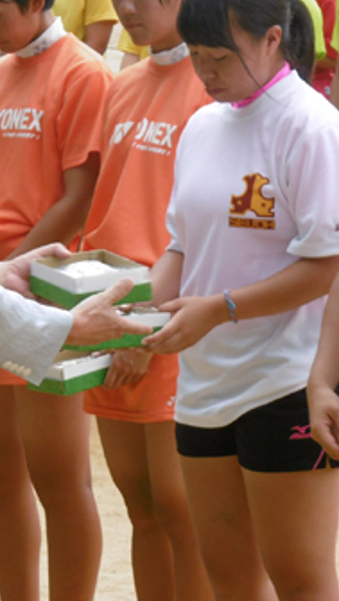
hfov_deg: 5.2
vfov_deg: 9.2
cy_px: 205
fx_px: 3731
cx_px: 142
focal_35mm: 234
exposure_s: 1/100
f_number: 5
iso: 100
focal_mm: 21.5
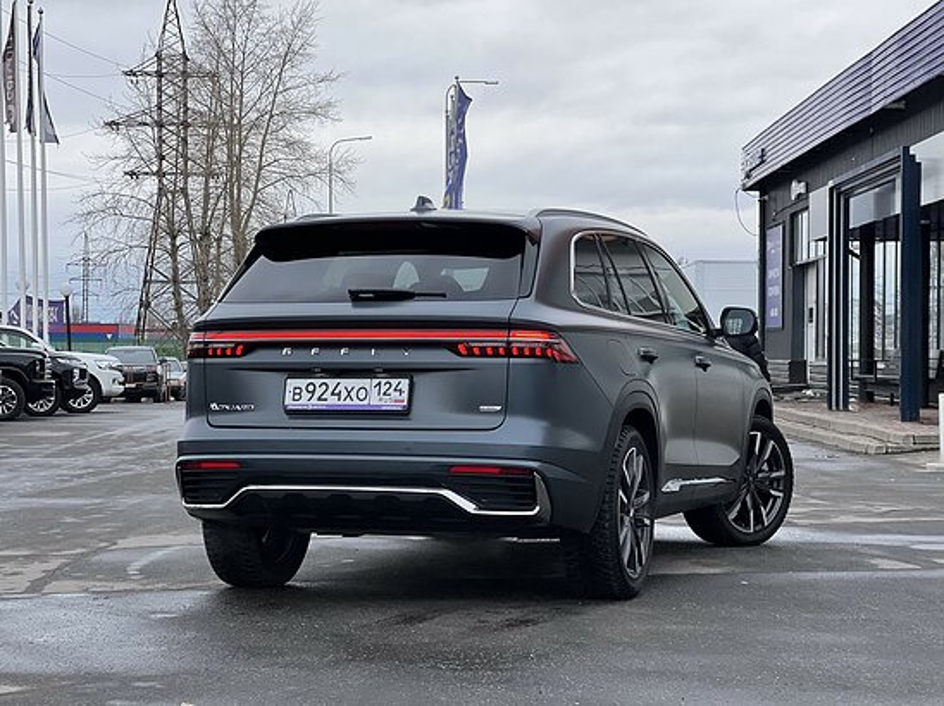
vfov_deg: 19.1
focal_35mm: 77
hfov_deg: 25.4
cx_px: 472
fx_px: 2098
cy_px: 353
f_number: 2.8
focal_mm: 9
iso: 32
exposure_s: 1/121
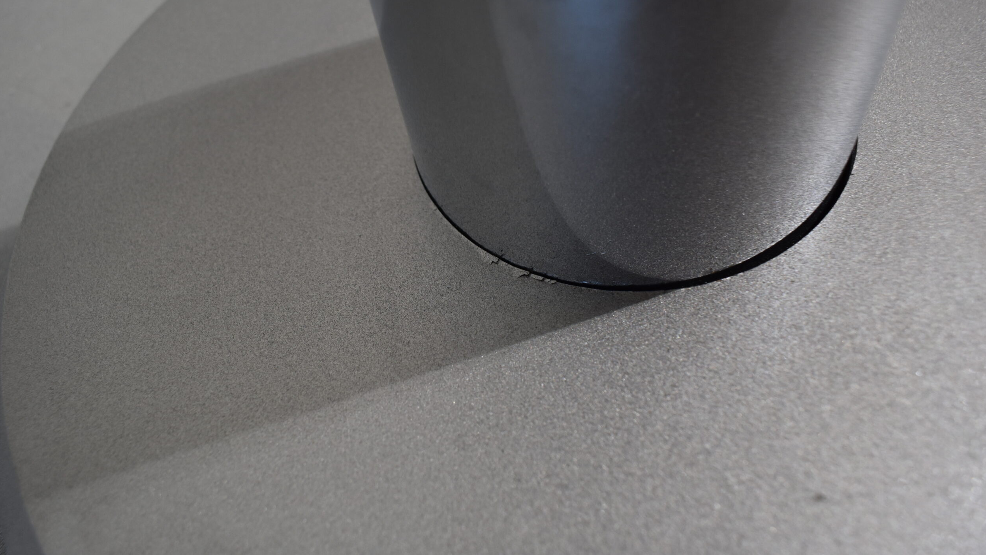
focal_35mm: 29
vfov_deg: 40.2
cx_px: 489
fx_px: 758
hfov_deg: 66.1
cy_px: 280
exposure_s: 1/60
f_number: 5.6
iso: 400
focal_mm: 18
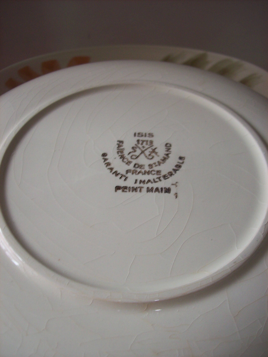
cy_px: 178
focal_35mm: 36
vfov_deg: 51.4
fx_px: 372
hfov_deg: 39.6
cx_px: 134
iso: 80
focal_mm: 6
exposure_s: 1/64
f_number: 2.7
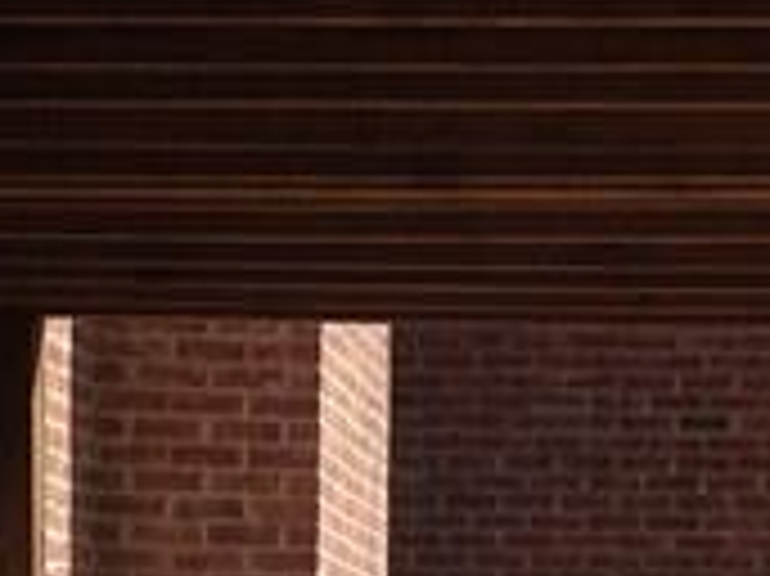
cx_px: 387
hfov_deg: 9.4
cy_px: 1323
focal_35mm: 210
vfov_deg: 6.7
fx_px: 4668
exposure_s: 1/800
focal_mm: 4.28
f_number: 2.4
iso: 50
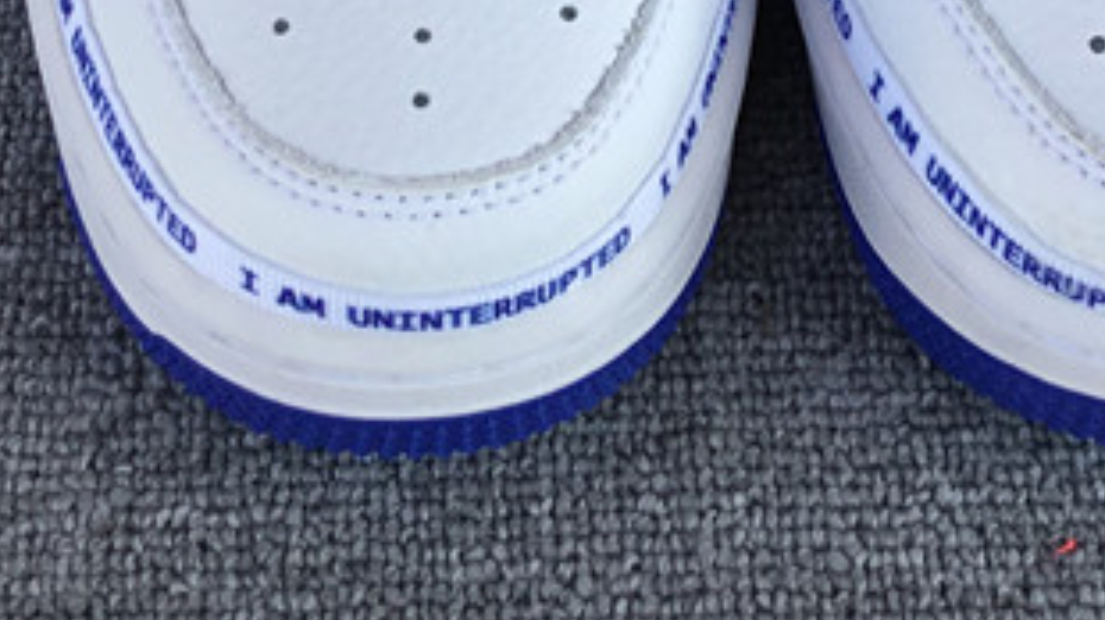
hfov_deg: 21.8
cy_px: -518
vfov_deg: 11.4
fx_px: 2870
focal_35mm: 98
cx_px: 684
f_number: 2.4
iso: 25
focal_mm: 3.3
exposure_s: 1/321
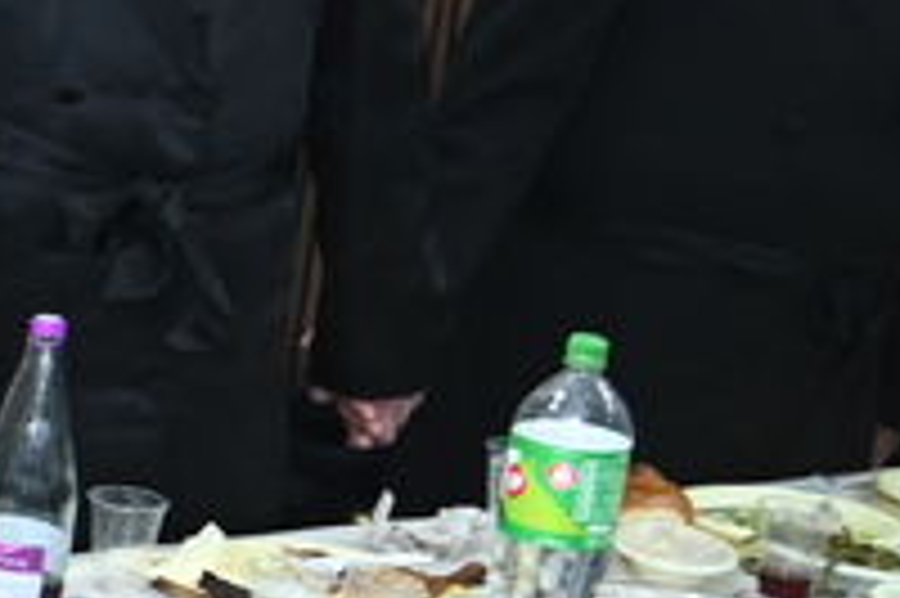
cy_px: 216
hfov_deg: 9.4
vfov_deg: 8.2
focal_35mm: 168
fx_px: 4196
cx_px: -1876
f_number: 4
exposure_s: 1/125
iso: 2000
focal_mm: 24
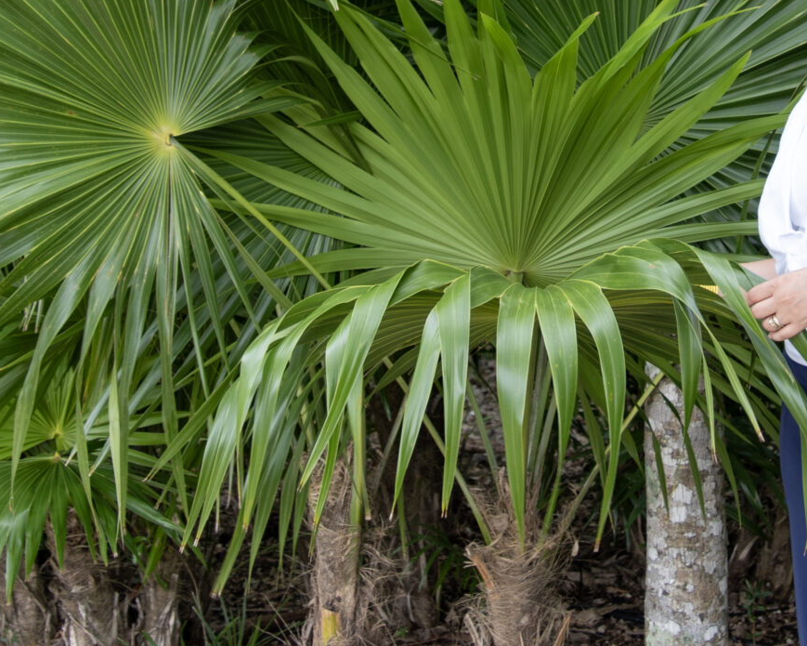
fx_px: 2245
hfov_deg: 20.3
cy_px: 117
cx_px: 529
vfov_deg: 16.2
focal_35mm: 94
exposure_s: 1/60
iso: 100
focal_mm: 23
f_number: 3.5
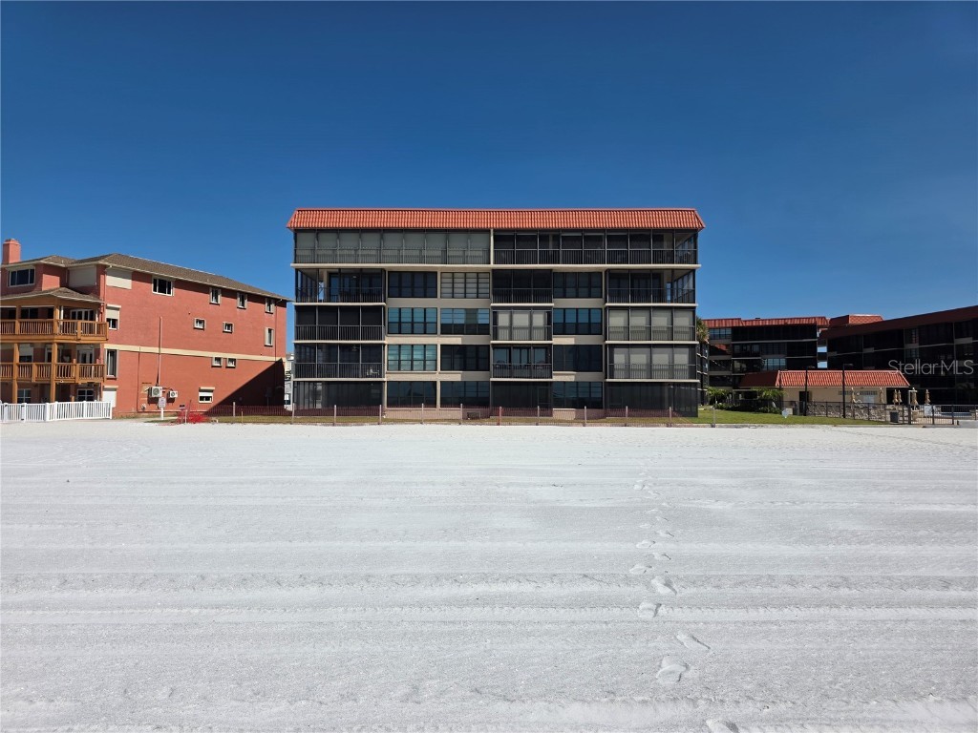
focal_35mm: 23
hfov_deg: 73.9
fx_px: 650
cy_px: 366
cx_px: 489
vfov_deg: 58.9
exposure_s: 1/7944
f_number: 1.7
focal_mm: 6.3
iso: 50
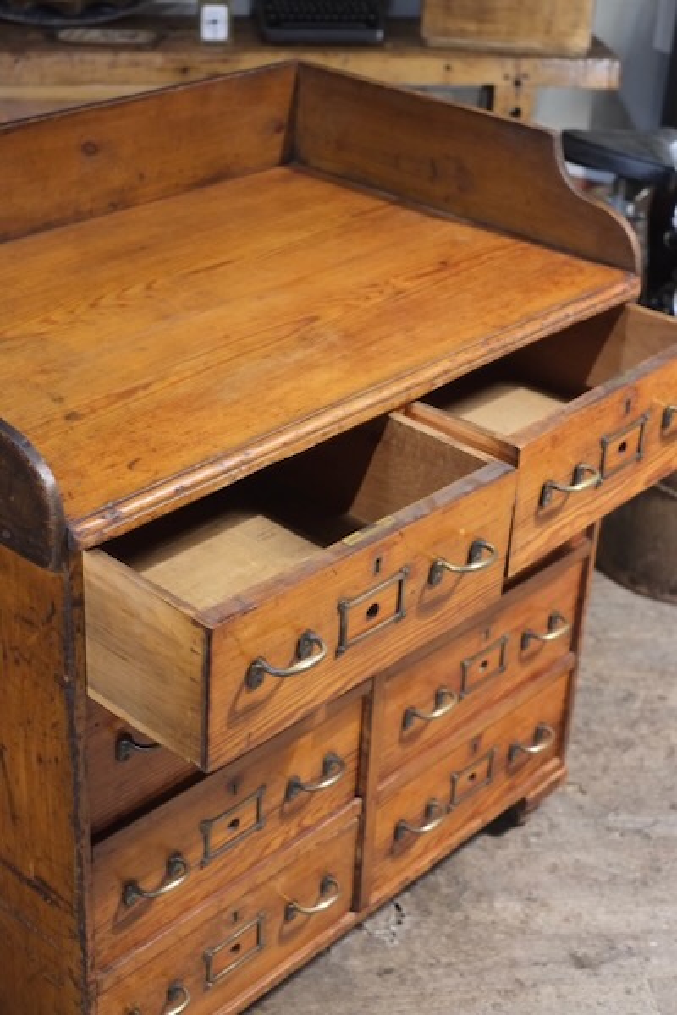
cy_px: 508
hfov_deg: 25.5
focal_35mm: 53
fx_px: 1495
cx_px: 338
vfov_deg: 37.5
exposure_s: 1/125
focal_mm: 35
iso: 3200
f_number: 3.6
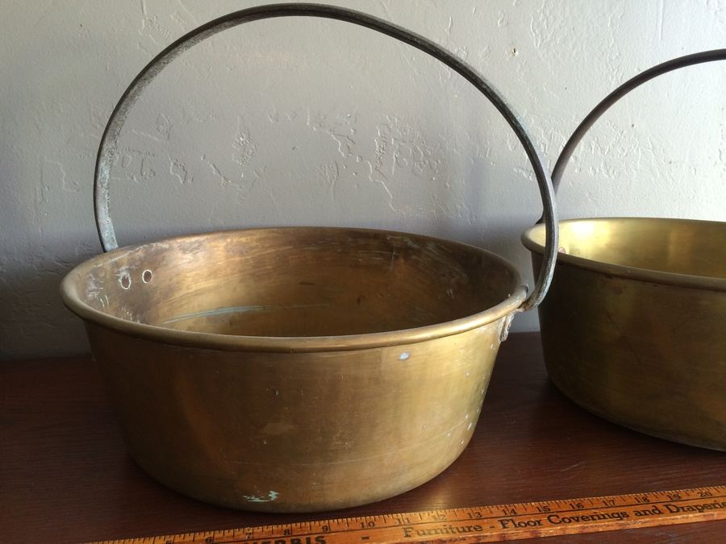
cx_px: 363
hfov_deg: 60.0
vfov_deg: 46.8
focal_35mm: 30
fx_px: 629
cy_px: 272
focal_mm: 4.12
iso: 80
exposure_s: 1/30
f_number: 2.2
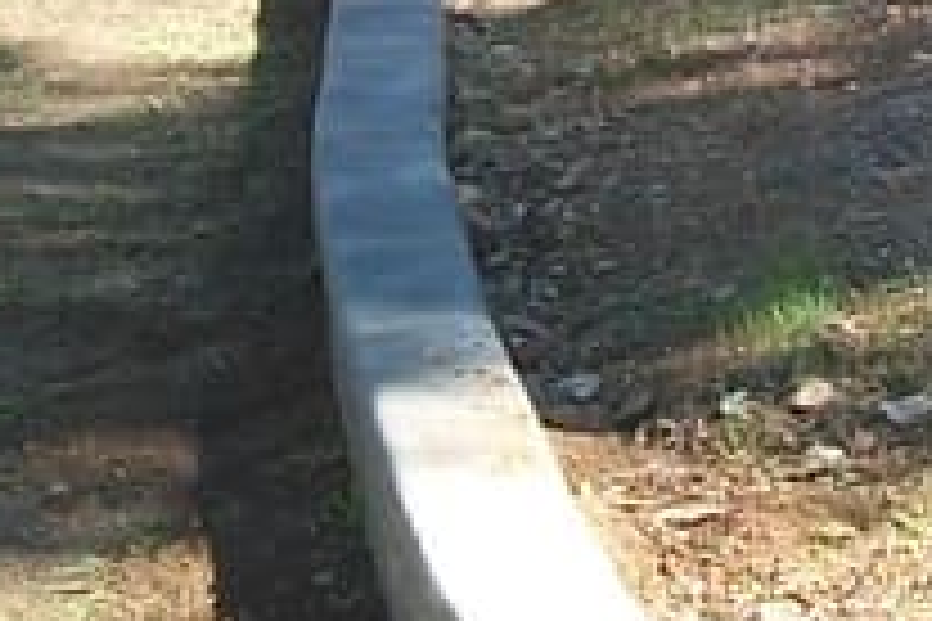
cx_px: 502
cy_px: -212
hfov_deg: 9.6
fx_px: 5540
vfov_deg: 6.4
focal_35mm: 214
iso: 80
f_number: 2.9
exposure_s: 1/400
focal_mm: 5.7
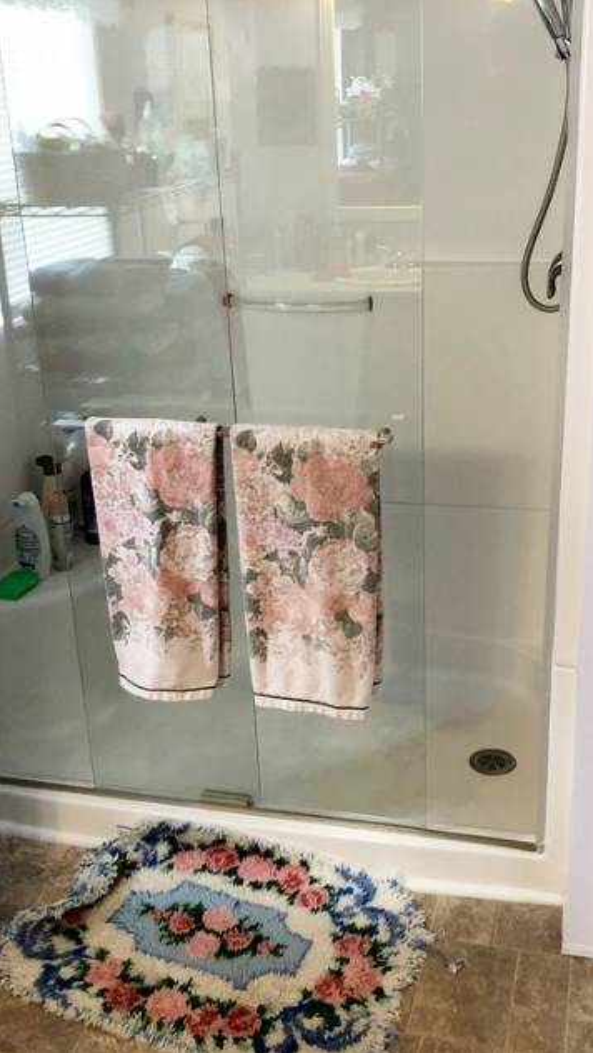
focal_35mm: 41
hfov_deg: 29.0
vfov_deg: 49.4
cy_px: 527
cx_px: 333
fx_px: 1145
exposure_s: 1/20
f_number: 1.8
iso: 40
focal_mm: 3.99
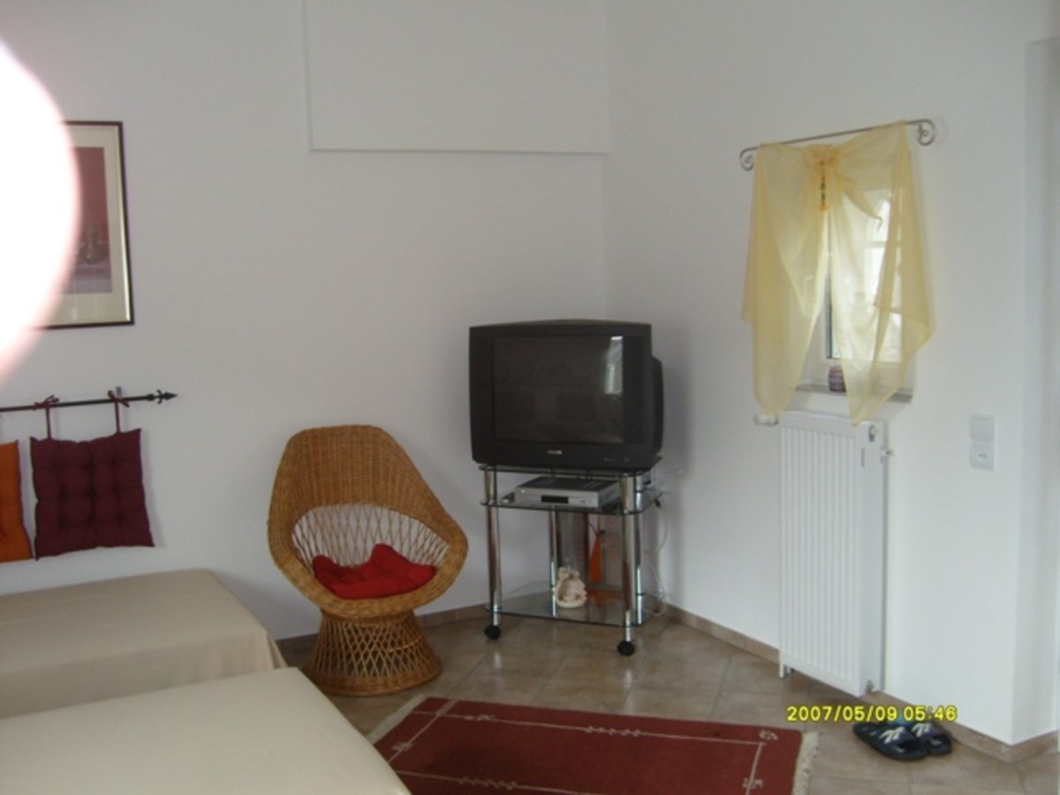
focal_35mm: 35
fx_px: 1072
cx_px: 530
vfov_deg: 40.7
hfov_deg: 52.6
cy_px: 398
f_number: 2.8
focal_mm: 5.8
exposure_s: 1/45
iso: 100
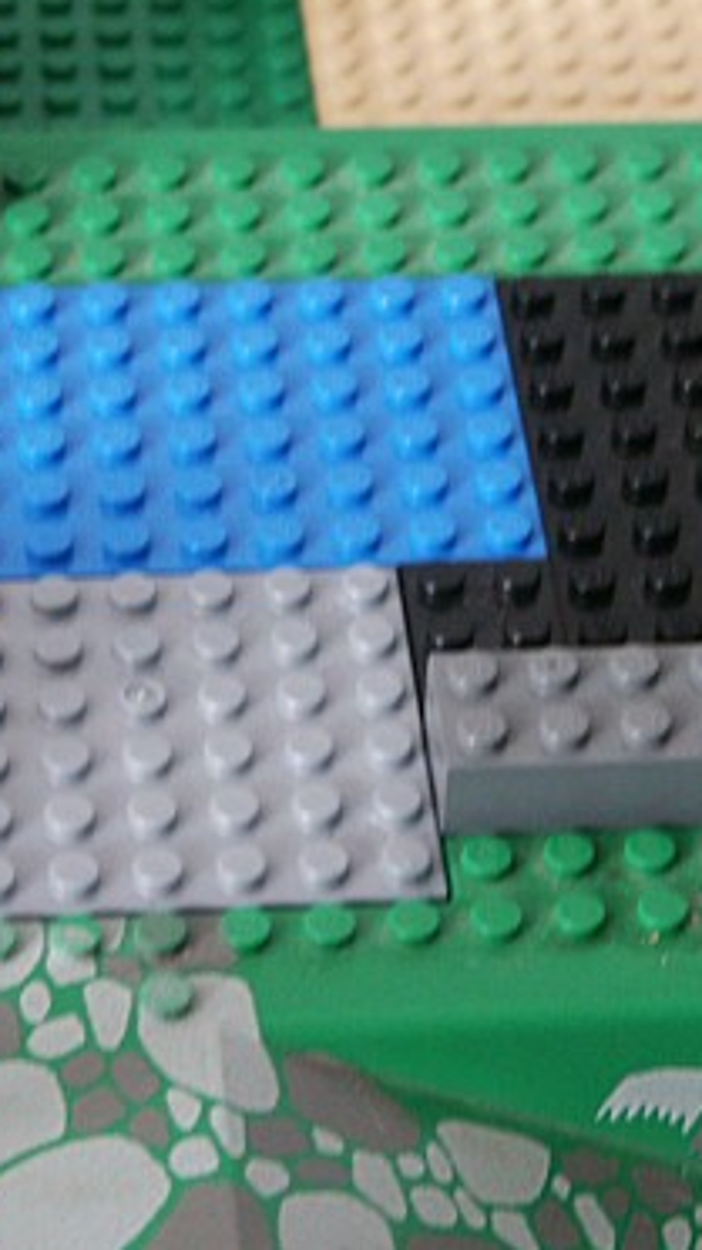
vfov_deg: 15.7
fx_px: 4538
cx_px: 423
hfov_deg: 8.8
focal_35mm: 137
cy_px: 679
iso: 200
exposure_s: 1/20
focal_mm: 15.51
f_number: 3.6
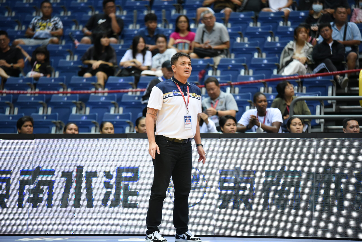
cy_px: 121
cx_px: 181
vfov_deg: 6.9
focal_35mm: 200
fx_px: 2011
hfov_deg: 10.3
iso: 3200
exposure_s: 1/800
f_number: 2.8
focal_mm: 200
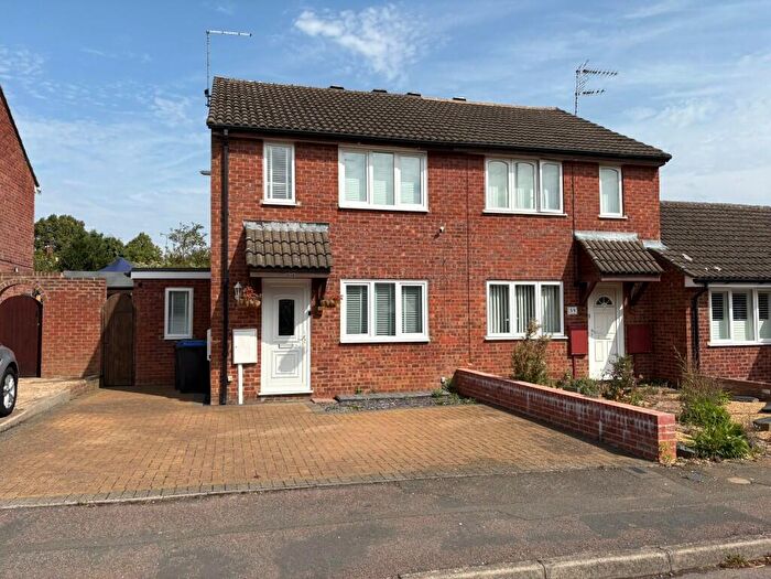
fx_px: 579
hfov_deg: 67.3
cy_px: 290
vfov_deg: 53.1
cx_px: 386
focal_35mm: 26
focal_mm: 5.96
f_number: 1.6
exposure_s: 1/4065
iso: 50
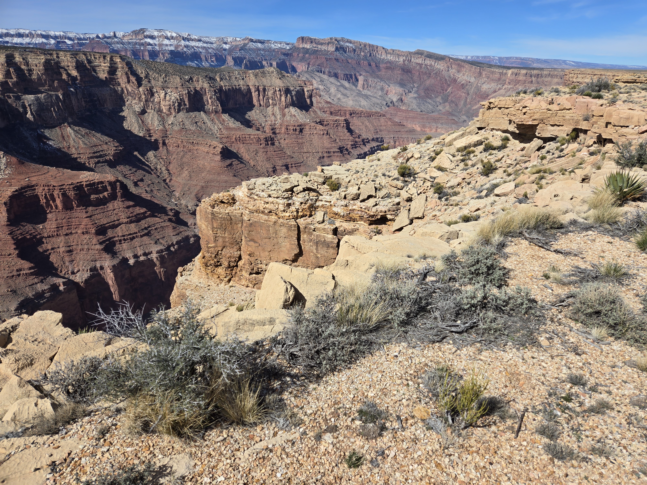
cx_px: 324
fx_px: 430
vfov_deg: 58.9
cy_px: 242
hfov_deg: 73.9
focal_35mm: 23
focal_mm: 5.4
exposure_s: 1/3160
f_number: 1.8
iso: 25
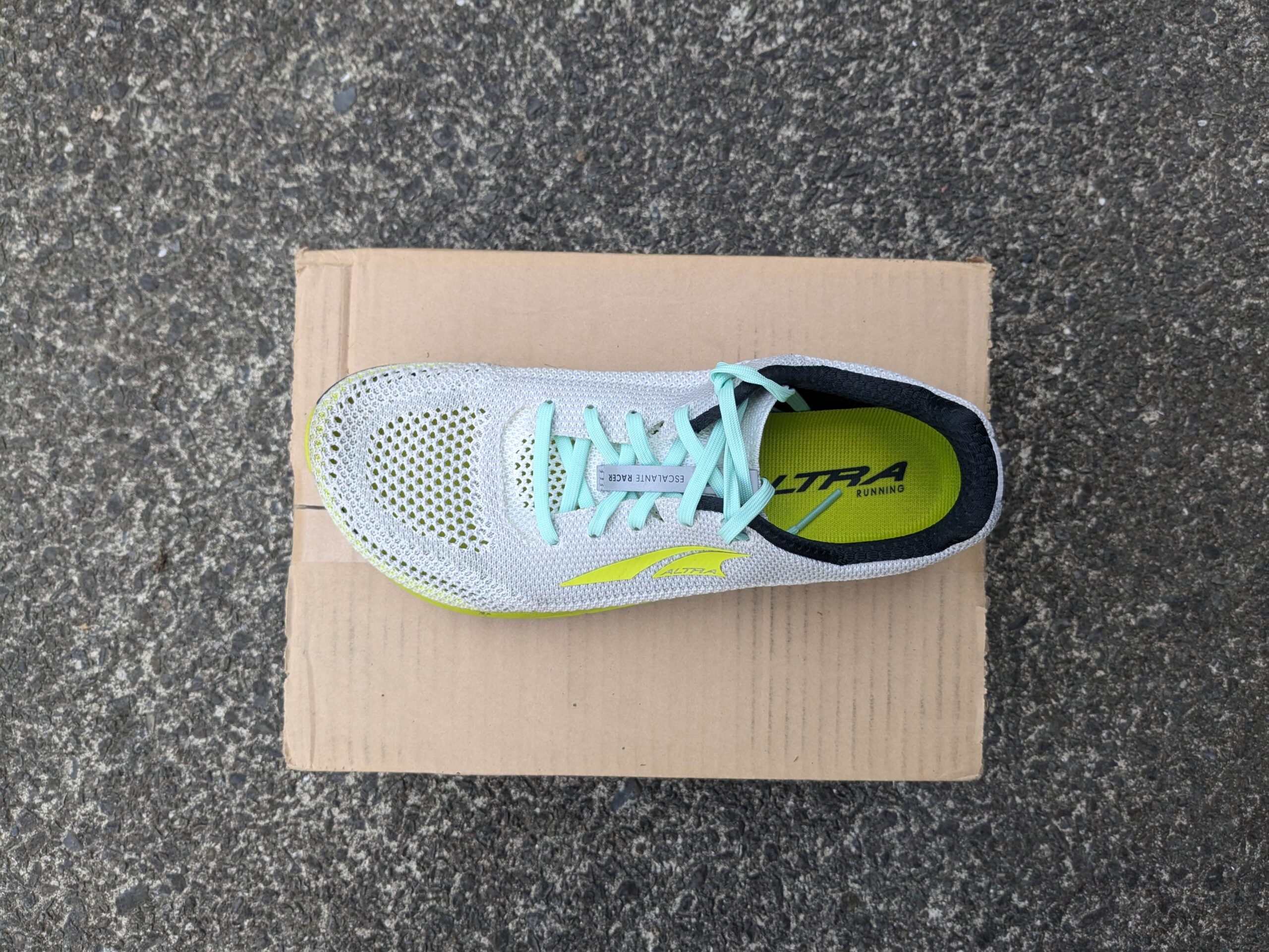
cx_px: 634
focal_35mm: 27
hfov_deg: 65.3
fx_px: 990
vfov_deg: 51.4
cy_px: 476
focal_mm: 4.38
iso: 56
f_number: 1.73
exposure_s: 1/197
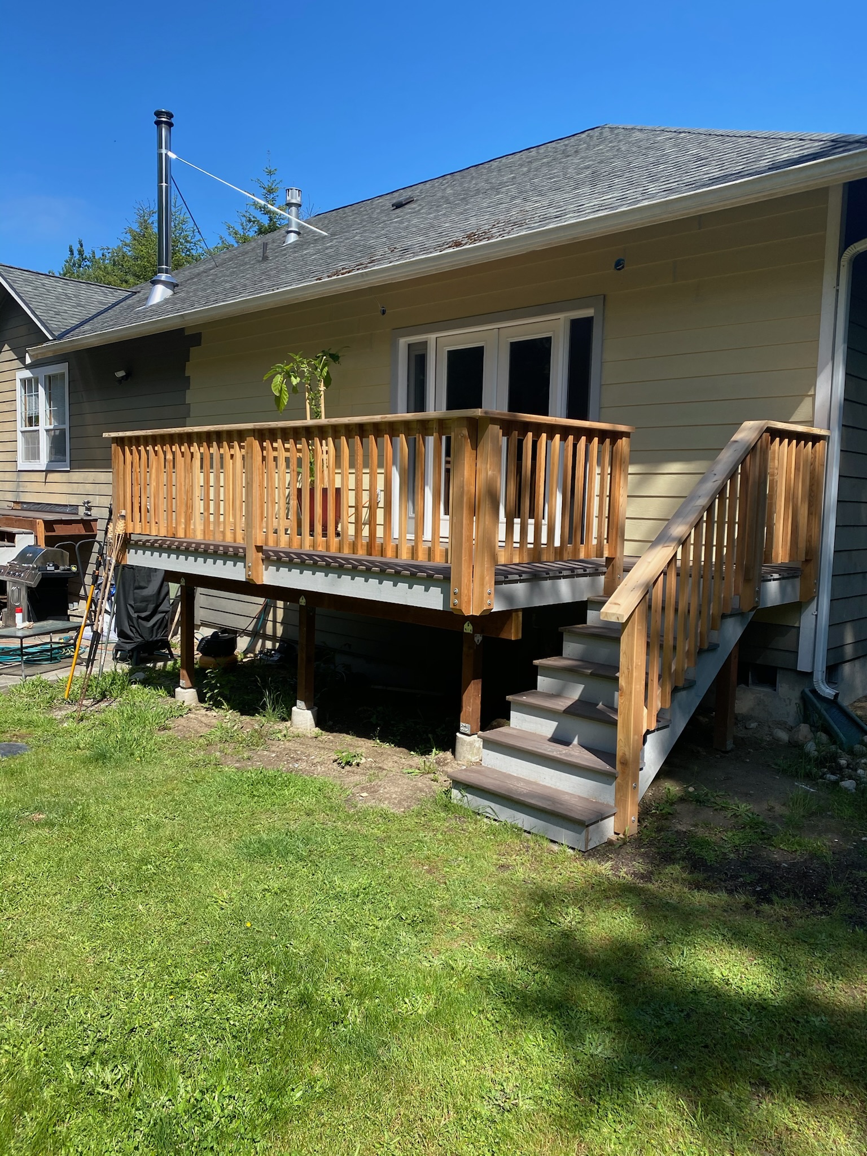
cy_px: 578
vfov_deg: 67.3
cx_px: 434
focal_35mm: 26
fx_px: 868
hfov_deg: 53.1
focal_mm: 4.25
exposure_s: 1/1464
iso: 32
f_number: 1.8
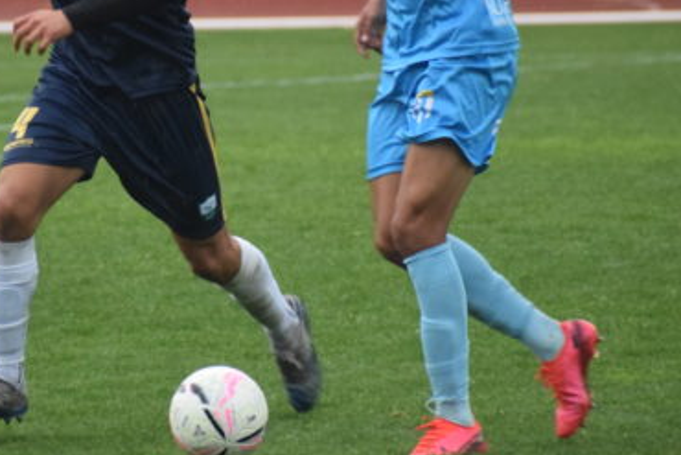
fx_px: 15914
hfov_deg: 2.5
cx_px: 210
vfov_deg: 1.6
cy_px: 118
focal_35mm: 841
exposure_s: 1/400
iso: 3200
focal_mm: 270
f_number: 6.3
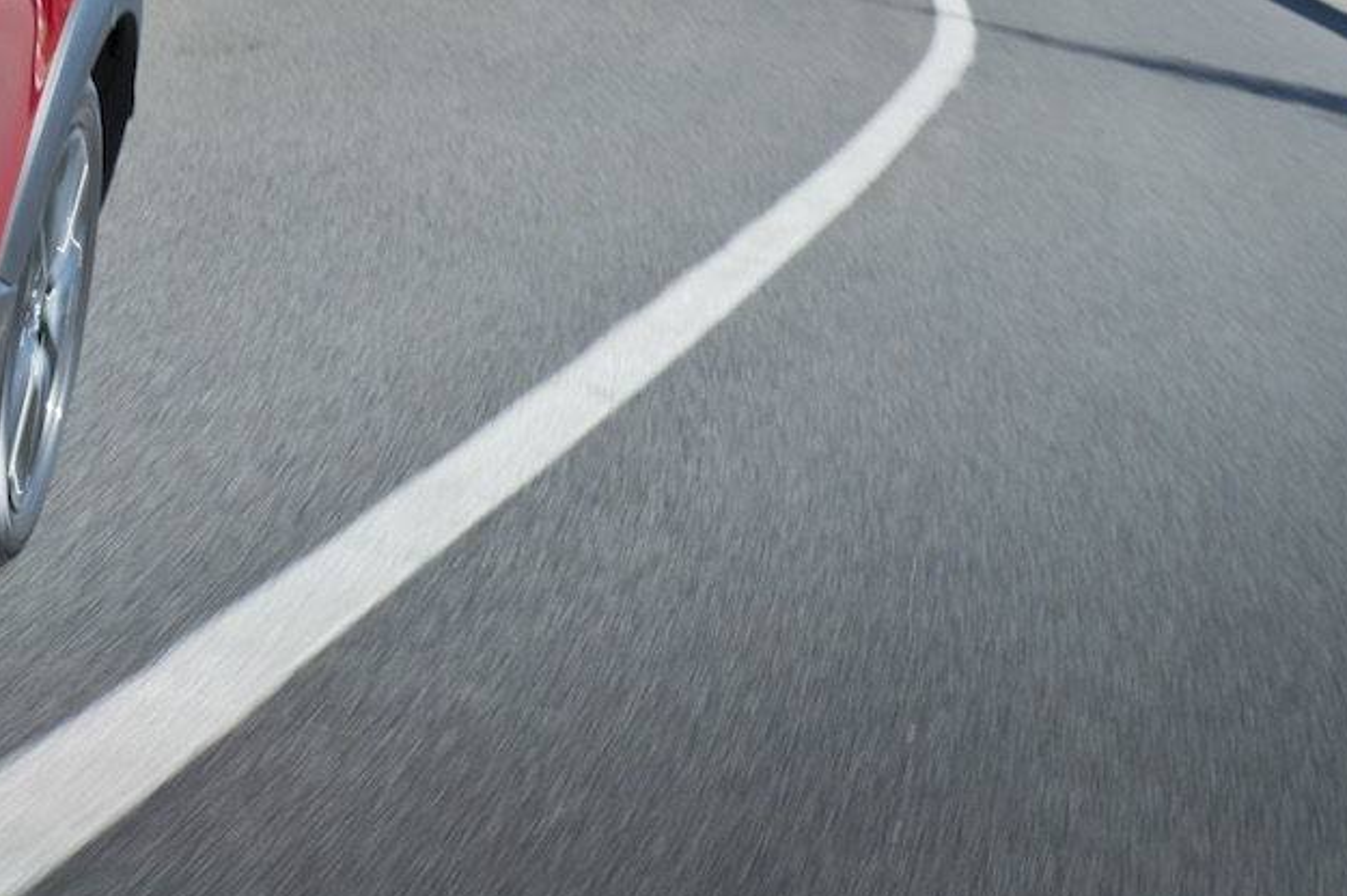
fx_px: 8377
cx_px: -364
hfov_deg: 9.1
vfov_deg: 6.1
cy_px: -397
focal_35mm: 224
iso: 80
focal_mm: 70
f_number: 13
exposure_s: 1/80
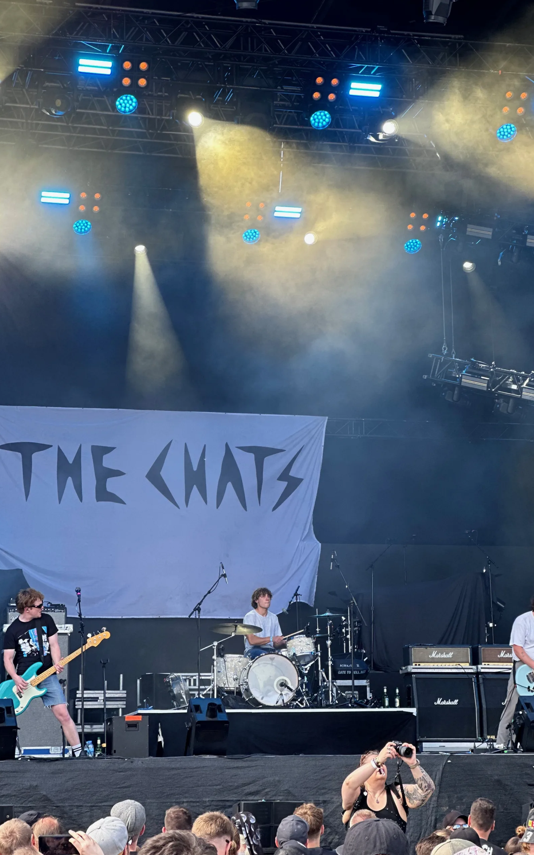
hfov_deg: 15.9
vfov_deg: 25.2
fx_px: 1909
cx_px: 287
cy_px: 429
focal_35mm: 82
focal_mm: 9
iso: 40
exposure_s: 1/133
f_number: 2.8
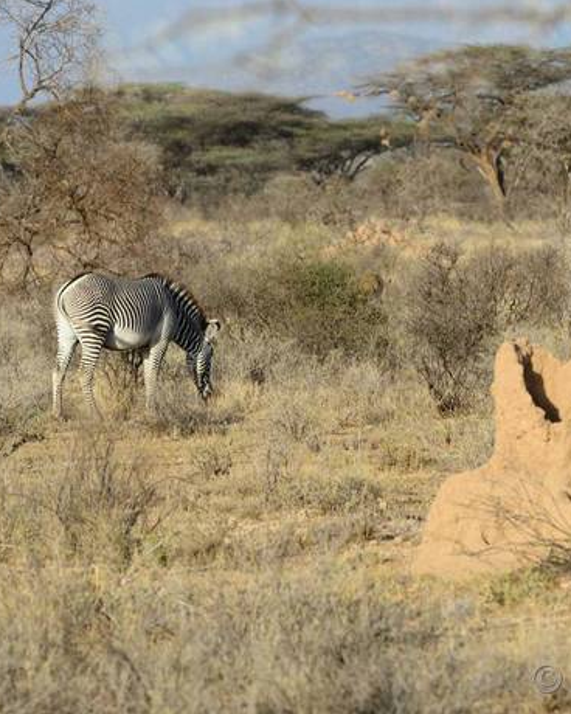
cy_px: 356
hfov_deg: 3.3
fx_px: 9928
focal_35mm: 470
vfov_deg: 4.1
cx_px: 352
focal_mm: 220
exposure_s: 1/500
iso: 200
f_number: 7.1
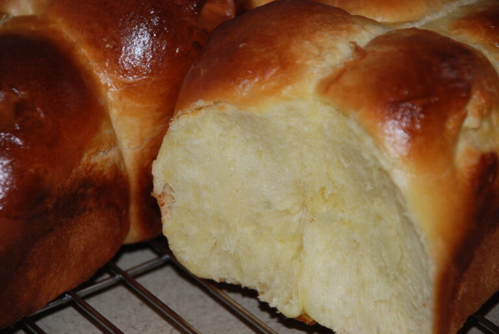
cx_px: 250
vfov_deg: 6.8
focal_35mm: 202
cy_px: 167
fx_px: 2810
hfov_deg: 10.1
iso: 200
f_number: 5.6
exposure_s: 1/60
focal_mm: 135
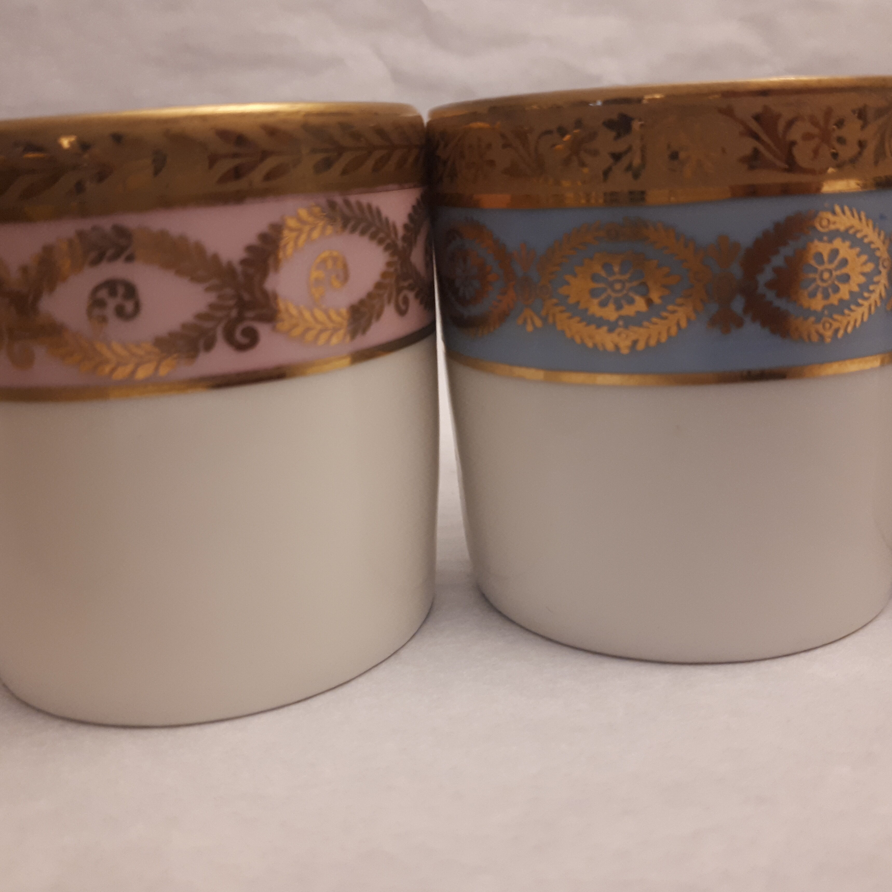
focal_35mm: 32
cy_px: 444
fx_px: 933
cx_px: 469
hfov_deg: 51.1
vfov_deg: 51.1
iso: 160
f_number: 1.9
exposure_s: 1/25
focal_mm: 3.6
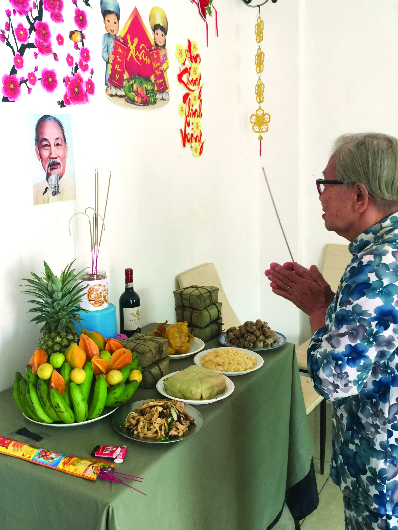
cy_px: 231
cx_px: 188
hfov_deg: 38.7
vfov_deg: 50.0
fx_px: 567
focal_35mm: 37
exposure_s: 1/17
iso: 100
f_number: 2.2
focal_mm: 4.15
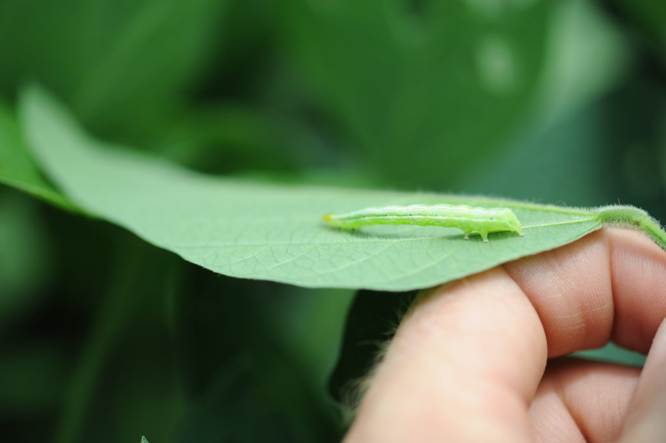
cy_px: 222
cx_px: 333
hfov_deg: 19.5
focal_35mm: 105
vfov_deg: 13.0
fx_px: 1941
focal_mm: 105
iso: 200
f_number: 4
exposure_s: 1/1250
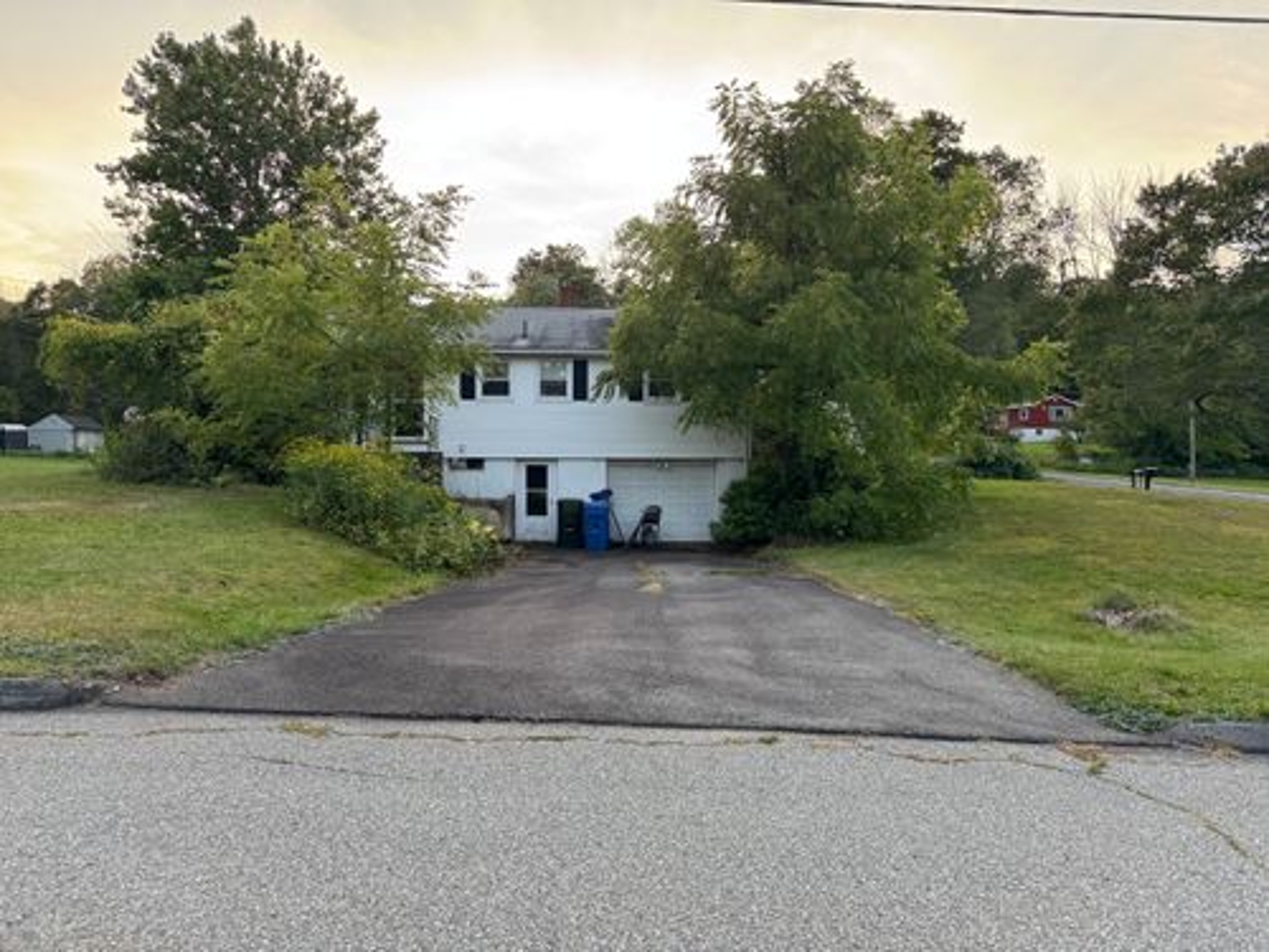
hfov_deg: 71.6
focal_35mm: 24
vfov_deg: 56.8
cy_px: 476
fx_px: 880
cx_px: 634
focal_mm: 6.76
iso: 64
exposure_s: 1/178
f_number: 1.78
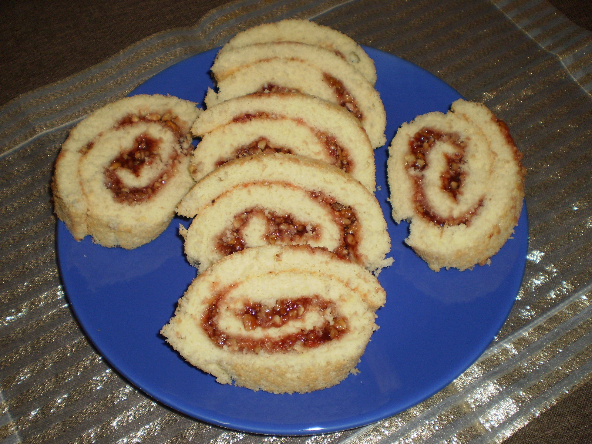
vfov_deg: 39.7
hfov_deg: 51.4
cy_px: 222
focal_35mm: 36
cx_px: 296
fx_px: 616
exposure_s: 1/30
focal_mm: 6.3
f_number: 3.1
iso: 125
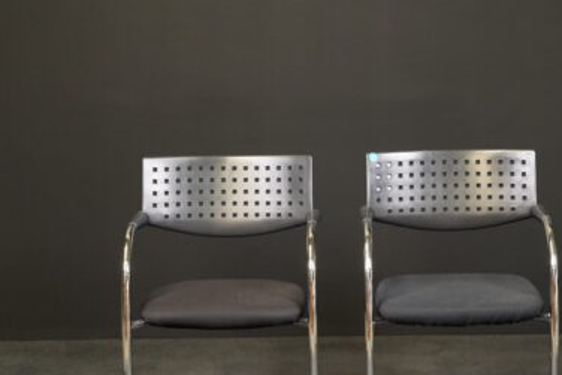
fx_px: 1421
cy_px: 293
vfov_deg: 15.0
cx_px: 359
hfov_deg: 22.3
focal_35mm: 91
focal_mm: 57
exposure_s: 1/100
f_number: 7.1
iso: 5000
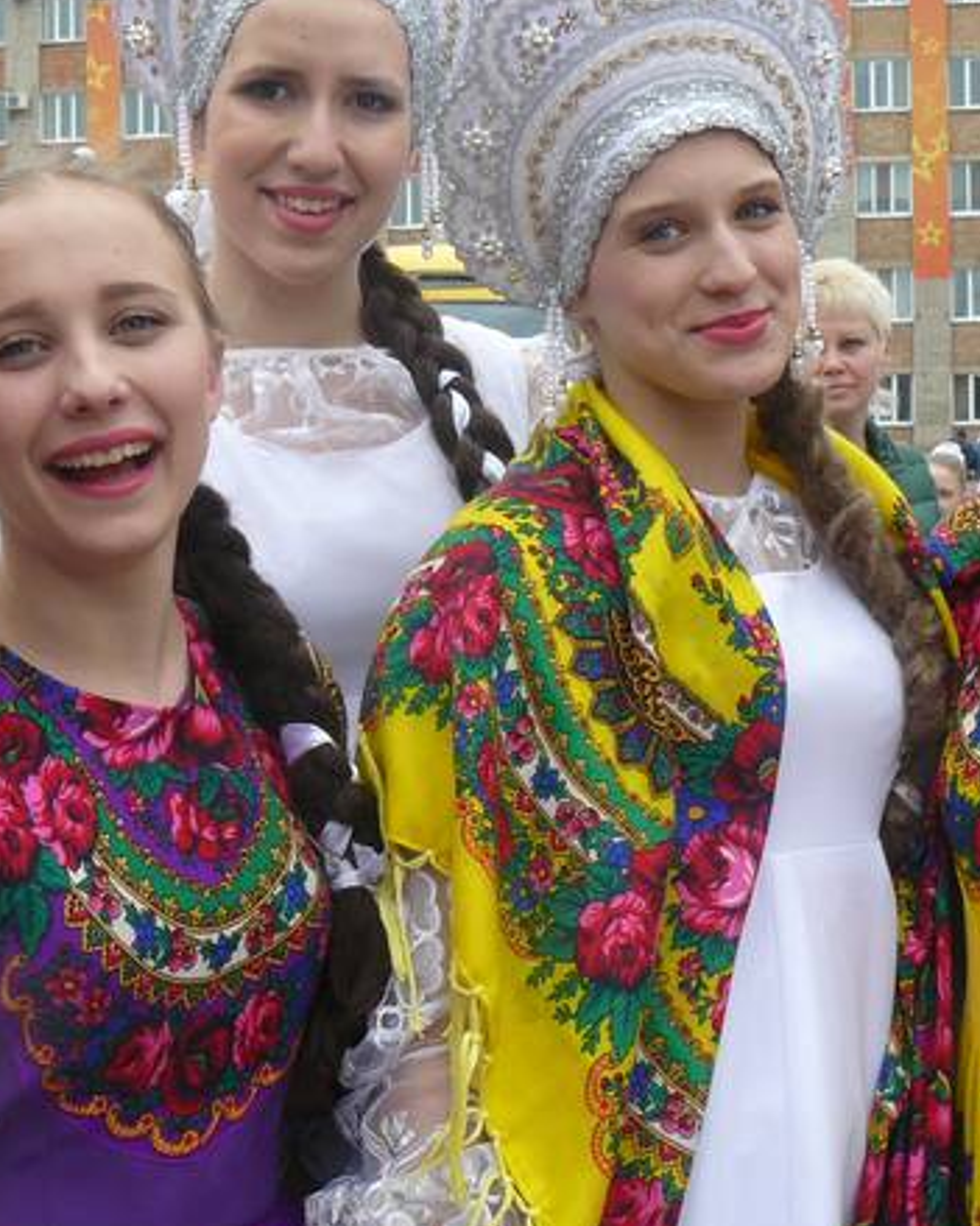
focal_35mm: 64
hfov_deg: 23.7
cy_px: 542
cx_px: 332
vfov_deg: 29.6
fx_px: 2321
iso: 100
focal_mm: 6
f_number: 4
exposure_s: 1/200
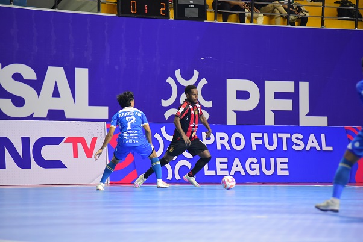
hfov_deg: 11.1
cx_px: 182
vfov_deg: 7.4
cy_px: 121
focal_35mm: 185
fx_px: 1866
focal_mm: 185
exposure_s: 1/1000
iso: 3600
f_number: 3.2
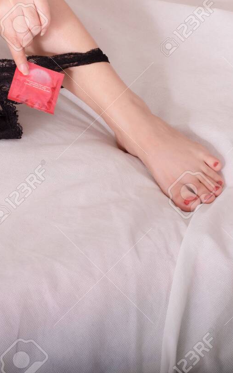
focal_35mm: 86
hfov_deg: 15.2
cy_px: 176
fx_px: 874
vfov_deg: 24.1
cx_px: 104
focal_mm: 35
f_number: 8
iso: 200
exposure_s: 1/180
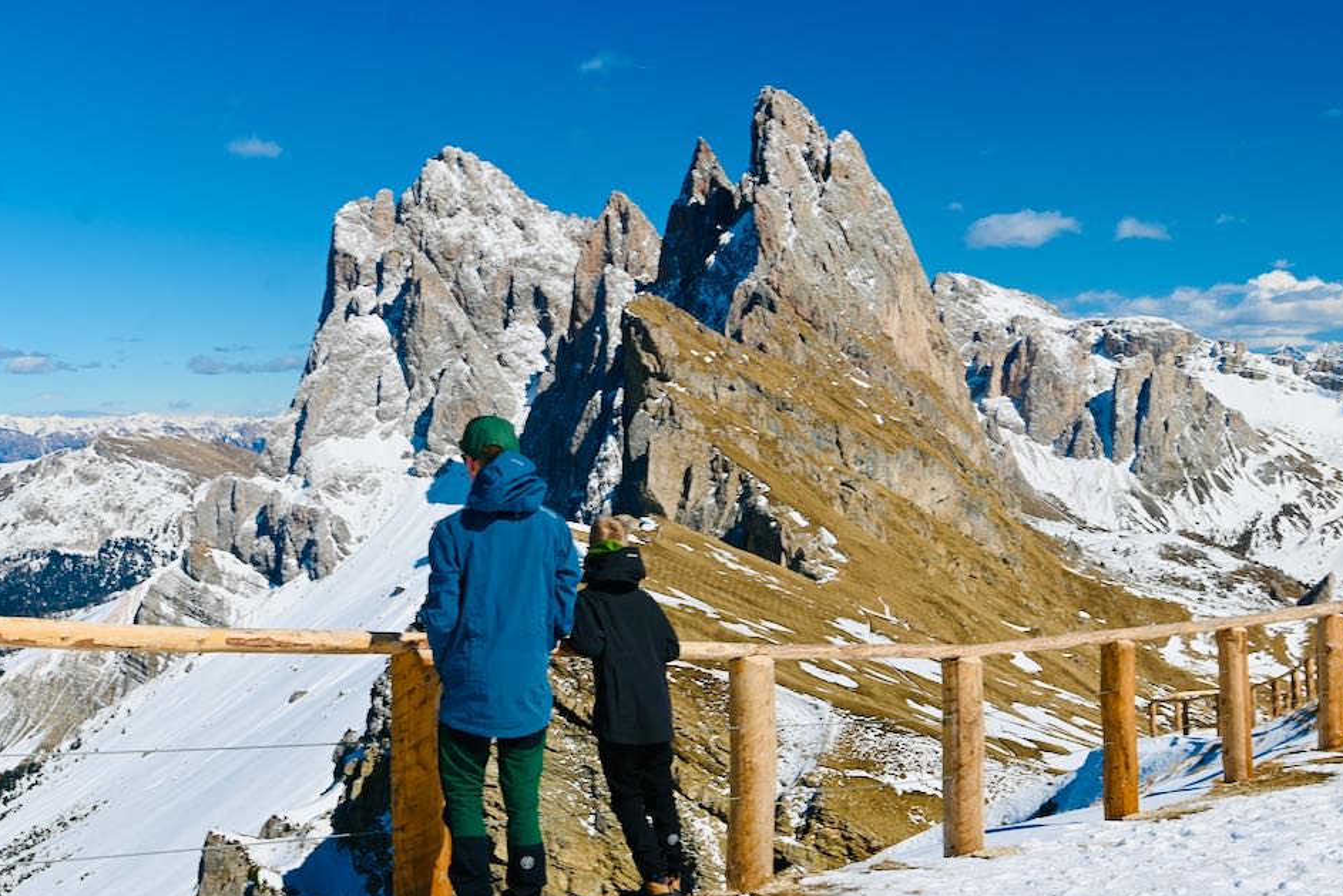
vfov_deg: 31.9
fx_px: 1567
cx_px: 574
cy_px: 477
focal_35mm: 42
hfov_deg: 46.3
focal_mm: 24
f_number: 7.1
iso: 100
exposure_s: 1/400
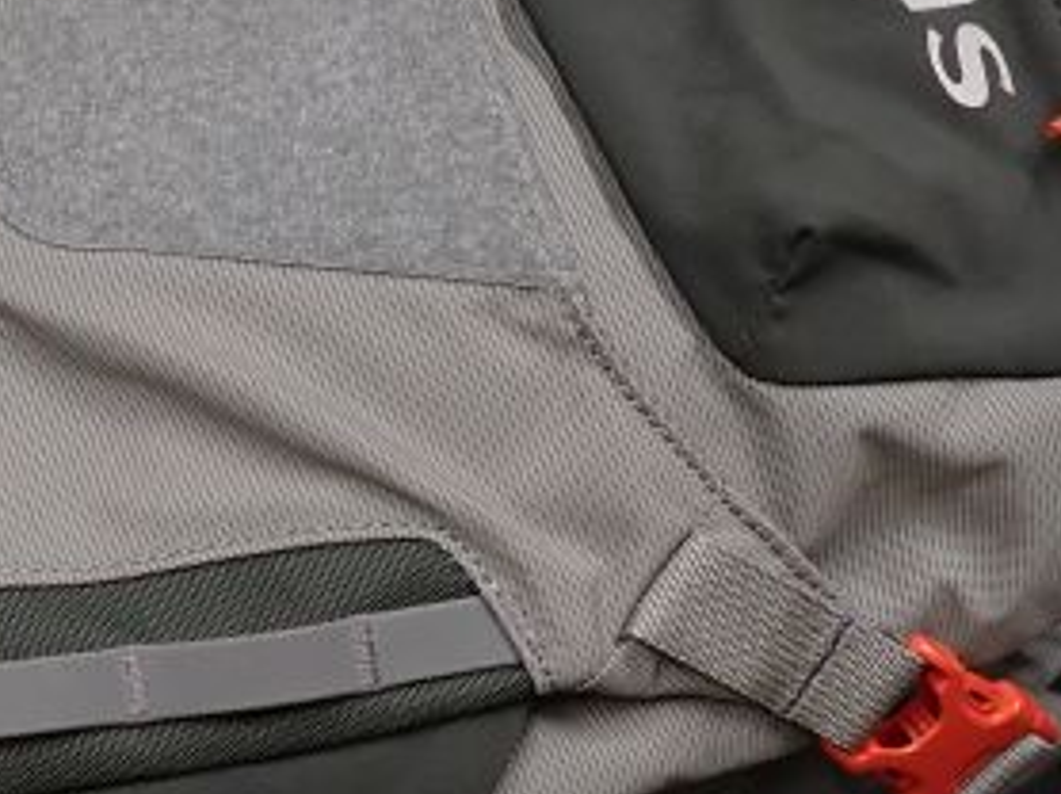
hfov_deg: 26.1
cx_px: 88
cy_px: 534
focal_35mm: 72
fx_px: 2205
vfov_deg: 20.3
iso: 160
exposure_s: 1/60
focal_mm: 4.5
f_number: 2
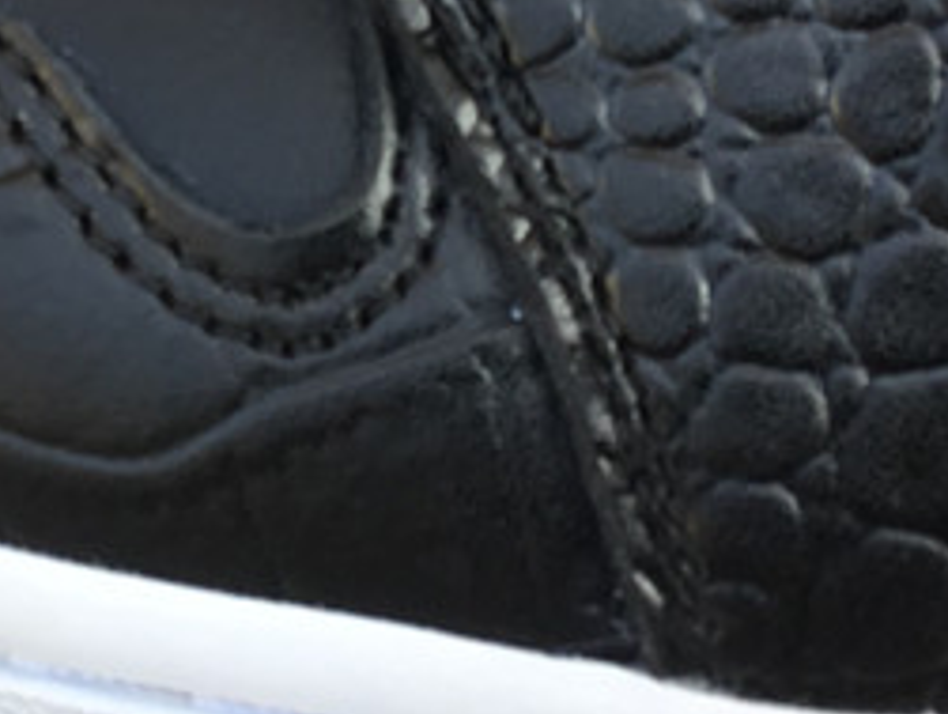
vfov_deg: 13.3
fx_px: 3044
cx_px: 212
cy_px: 62
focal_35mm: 111
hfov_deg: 17.6
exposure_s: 1/100
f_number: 2.4
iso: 25
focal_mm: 3.3
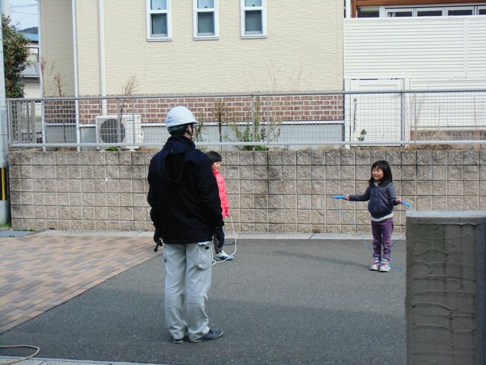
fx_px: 800
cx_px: 243
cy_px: 182
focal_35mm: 57
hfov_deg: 33.8
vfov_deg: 25.7
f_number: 4.5
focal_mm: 10.11
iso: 64
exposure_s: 1/200
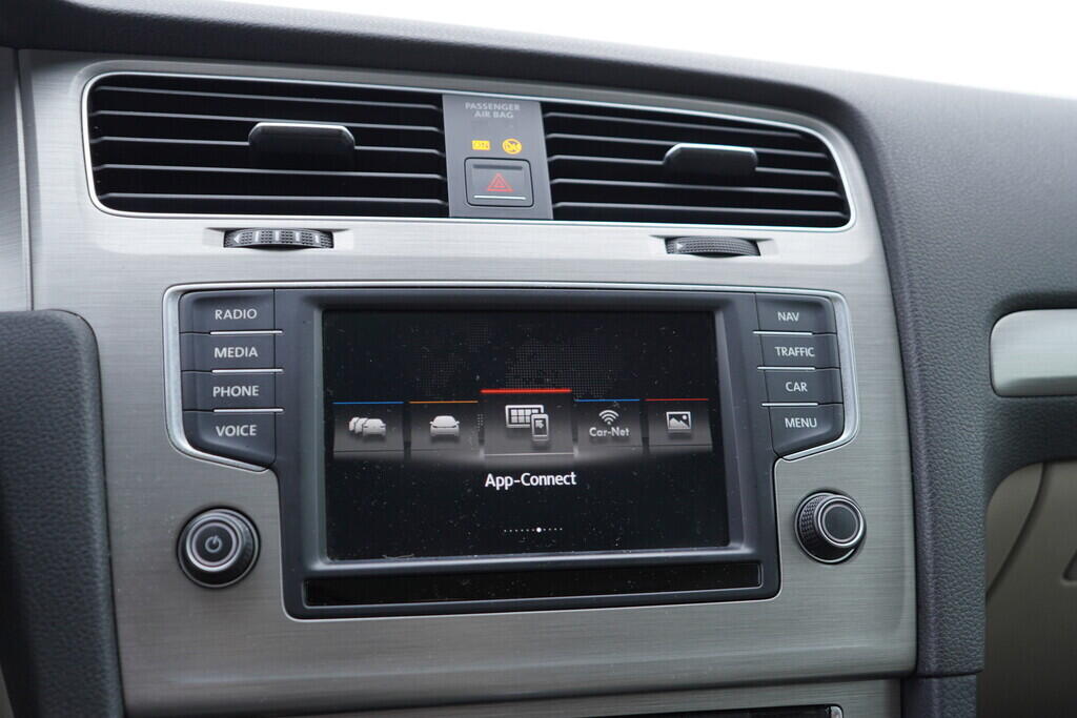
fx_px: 1077
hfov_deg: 53.1
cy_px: 359
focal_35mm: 36
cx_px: 538
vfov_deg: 36.9
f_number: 2.8
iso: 160
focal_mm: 24
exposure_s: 1/40
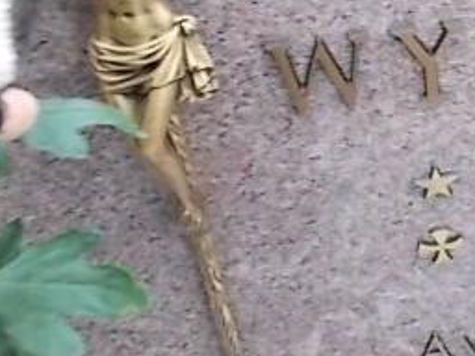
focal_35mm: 65
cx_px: 497
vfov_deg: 21.9
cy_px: 15
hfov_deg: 27.7
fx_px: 892
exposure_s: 1/25
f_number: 3.2
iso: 180
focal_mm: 4.6
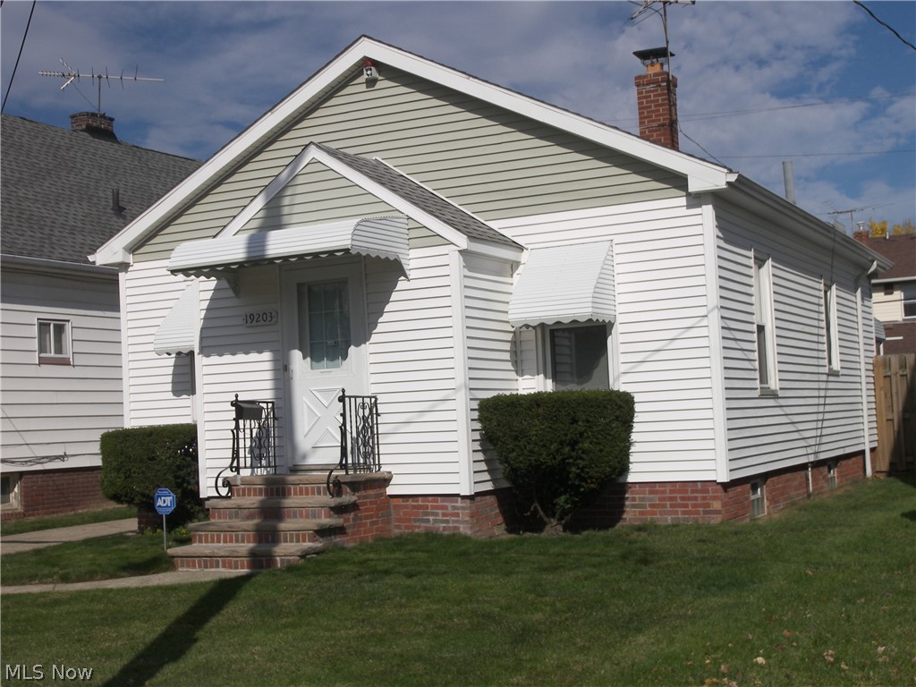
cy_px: 344
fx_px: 1376
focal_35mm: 52
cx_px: 458
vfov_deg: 28.0
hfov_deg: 36.8
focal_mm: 11
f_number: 4.5
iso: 50
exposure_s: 1/1600
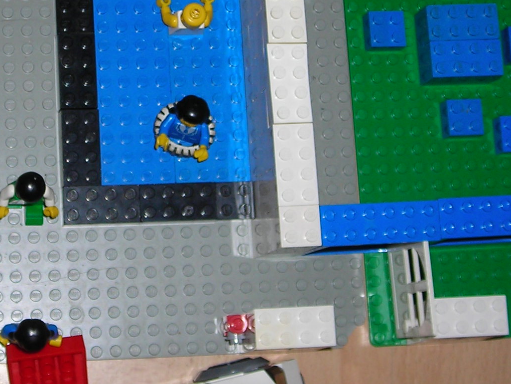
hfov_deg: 20.2
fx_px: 1417
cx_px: 94
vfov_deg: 15.2
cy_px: 29
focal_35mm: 96
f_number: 3.2
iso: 50
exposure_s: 1/60.1
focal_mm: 6.3
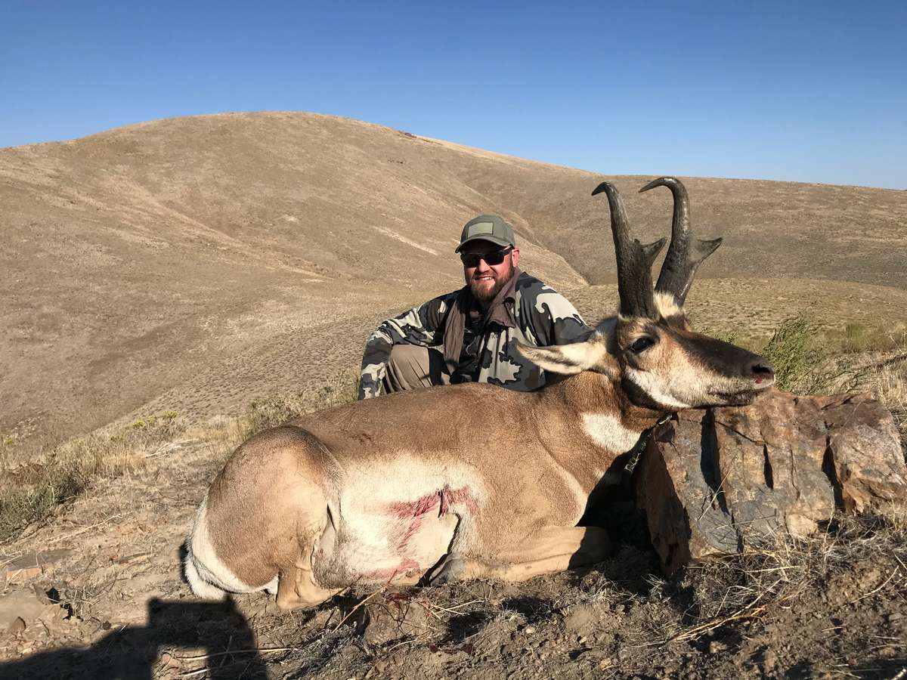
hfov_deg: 63.4
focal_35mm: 28
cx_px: 454
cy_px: 340
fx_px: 734
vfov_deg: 49.7
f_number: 1.8
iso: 20
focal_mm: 3.99
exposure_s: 1/2907
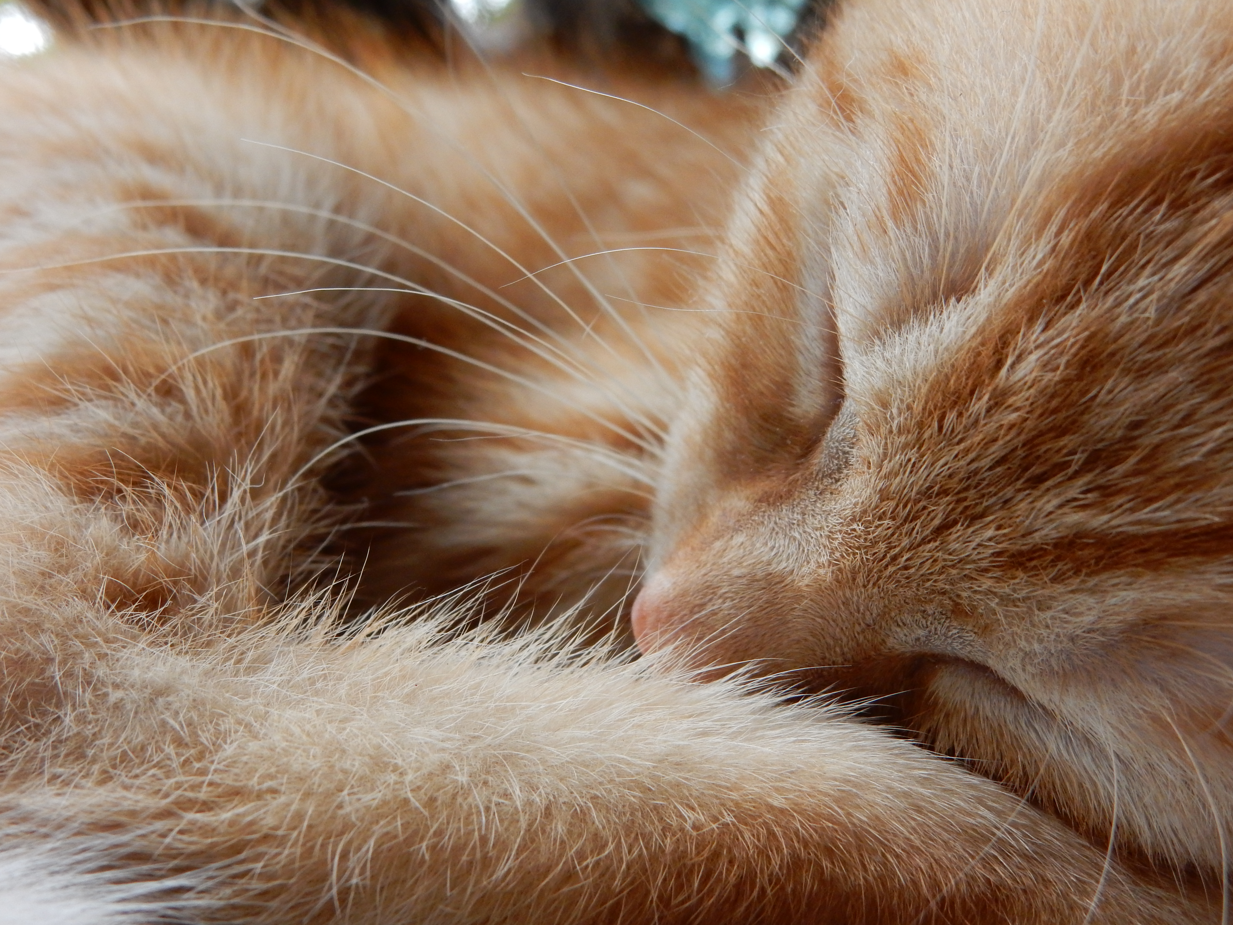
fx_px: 1532
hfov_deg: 43.9
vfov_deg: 33.6
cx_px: 616
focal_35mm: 43
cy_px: 462
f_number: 4.2
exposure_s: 1/30
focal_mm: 7.6
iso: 400
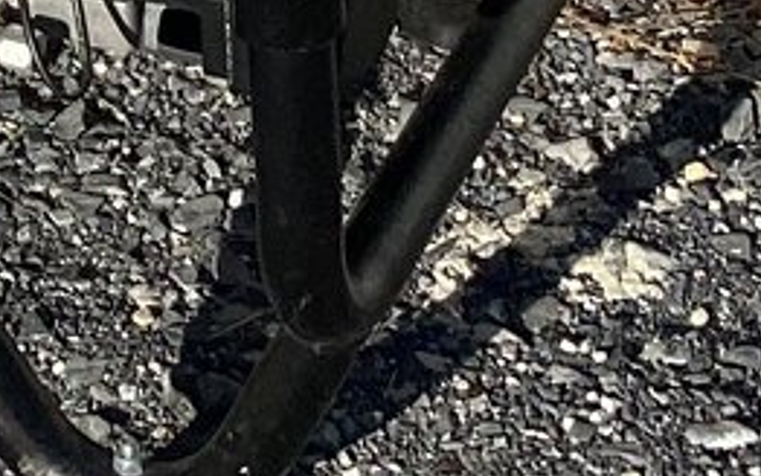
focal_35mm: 190
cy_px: -591
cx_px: 112
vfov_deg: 6.6
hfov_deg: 11.0
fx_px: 3942
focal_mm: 3.3
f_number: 2.4
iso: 25
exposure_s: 1/2632
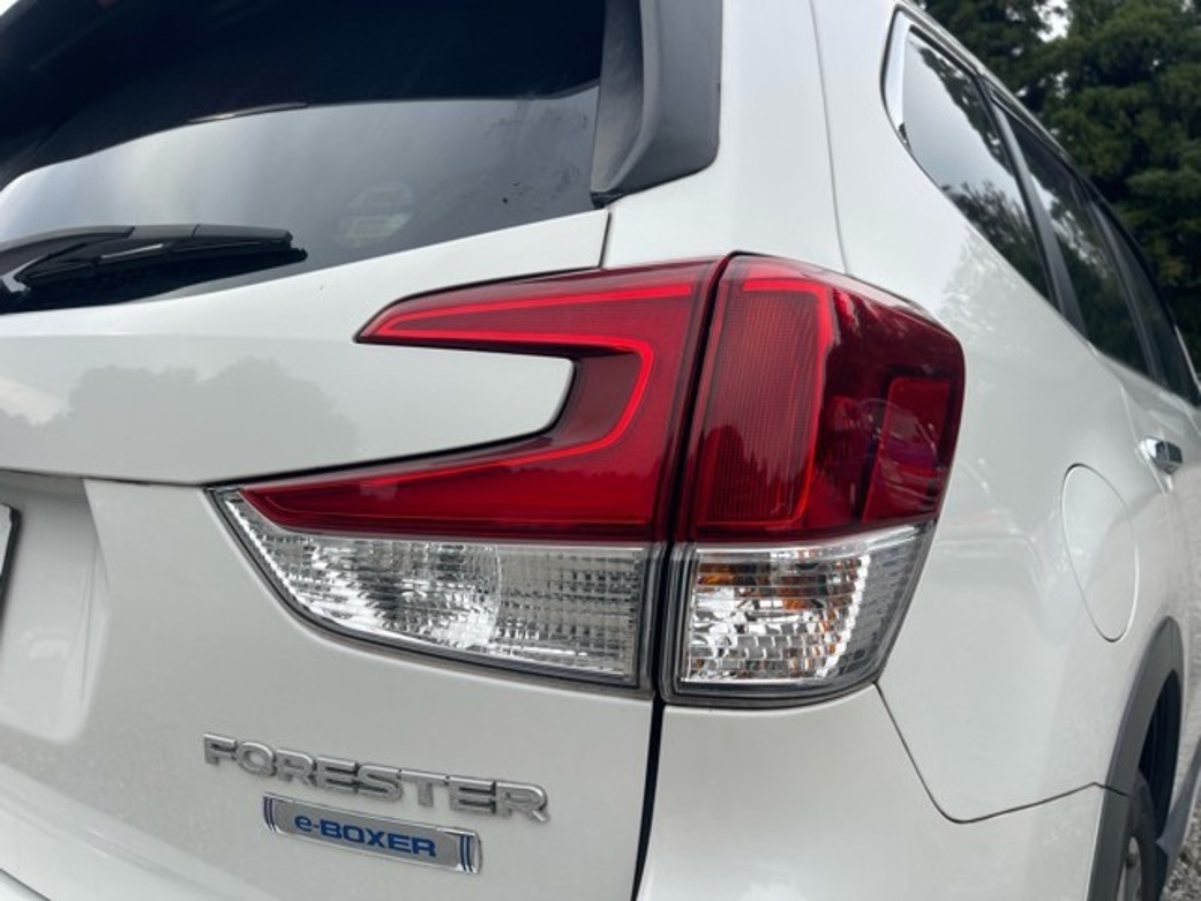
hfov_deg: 69.4
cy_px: 450
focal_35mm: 25
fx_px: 867
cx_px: 600
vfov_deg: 54.9
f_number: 1.6
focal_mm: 5.1
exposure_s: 1/1513
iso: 32
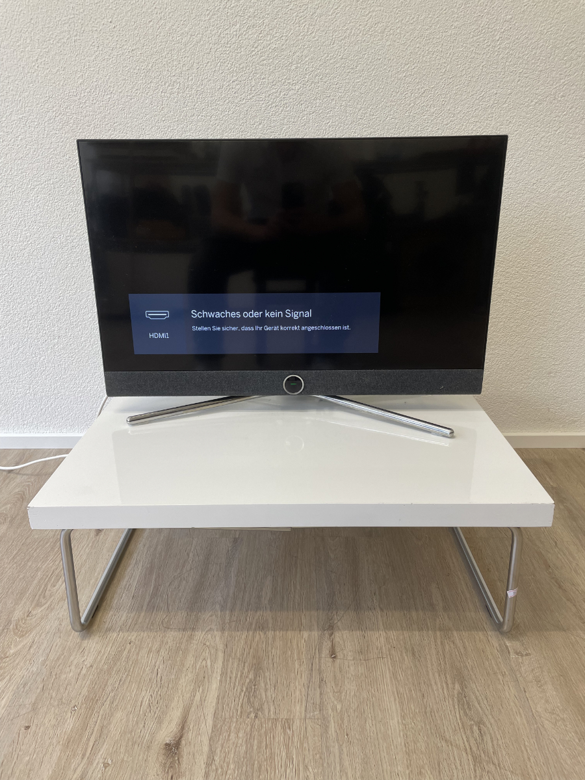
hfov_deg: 53.1
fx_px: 586
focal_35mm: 26
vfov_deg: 67.3
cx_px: 292
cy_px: 390
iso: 80
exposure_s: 1/100
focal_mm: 4.2
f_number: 1.6
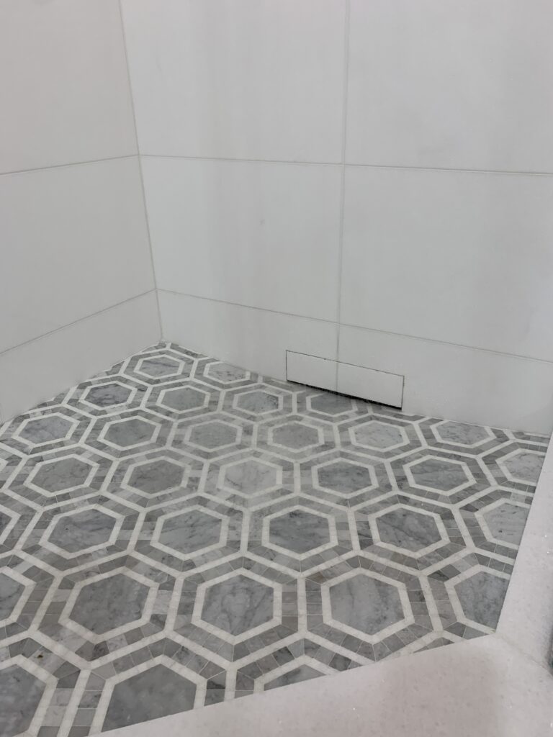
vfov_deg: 67.3
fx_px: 554
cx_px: 276
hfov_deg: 53.1
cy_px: 368
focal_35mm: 26
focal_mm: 4.25
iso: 64
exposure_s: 1/120
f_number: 1.8
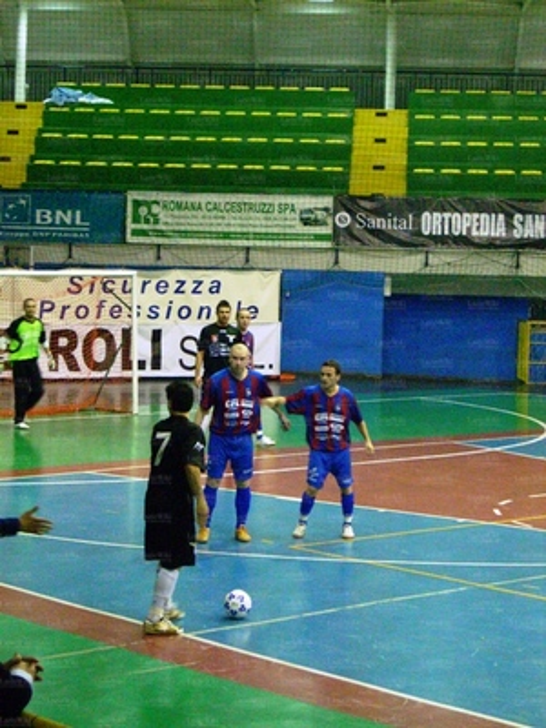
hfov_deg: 15.9
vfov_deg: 21.1
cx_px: 273
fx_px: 1956
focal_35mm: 93
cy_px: 364
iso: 800
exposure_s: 1/30
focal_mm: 15.3
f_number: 4.7
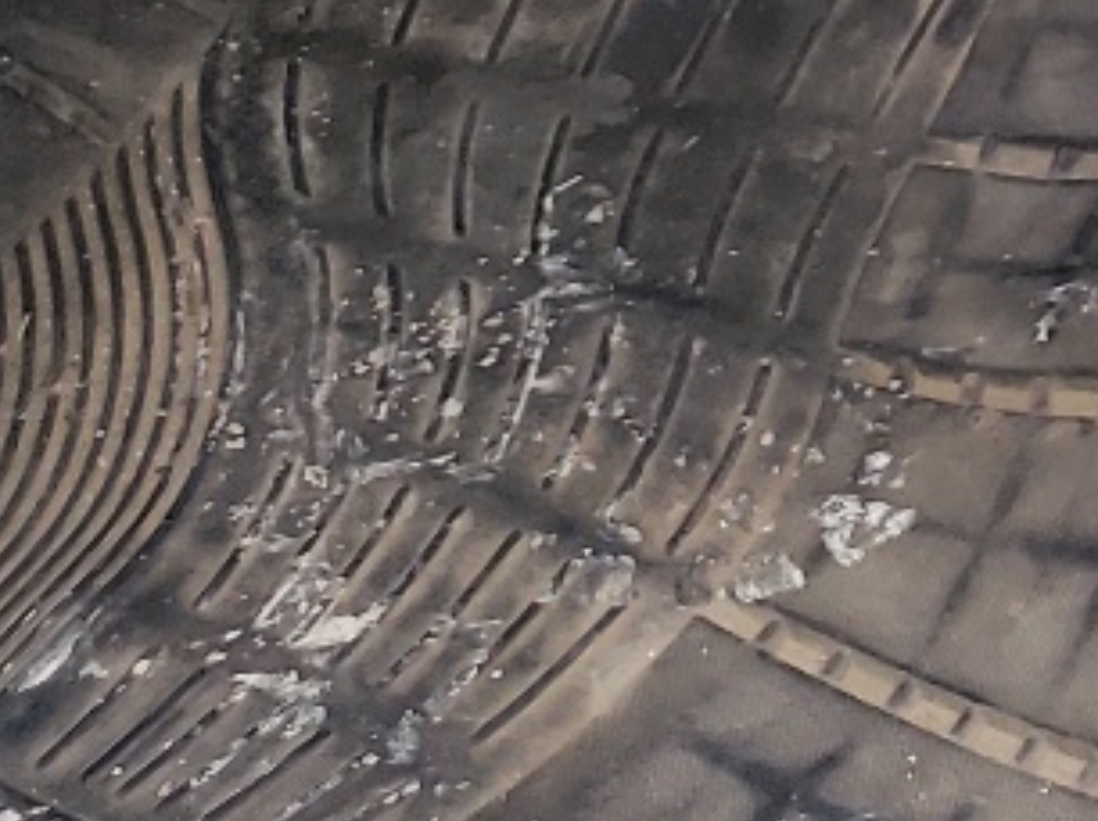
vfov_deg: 9.6
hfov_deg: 12.7
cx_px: 2178
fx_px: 4310
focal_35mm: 136
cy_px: -1147
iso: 61
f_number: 1.5
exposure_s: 1/120
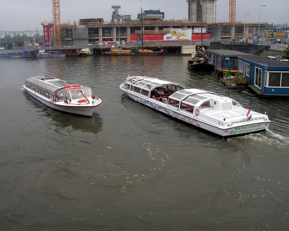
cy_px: 116
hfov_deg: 50.3
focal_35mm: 36
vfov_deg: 41.1
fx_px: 308
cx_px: 145
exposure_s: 1/287
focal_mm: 5.7
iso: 50
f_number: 4.9
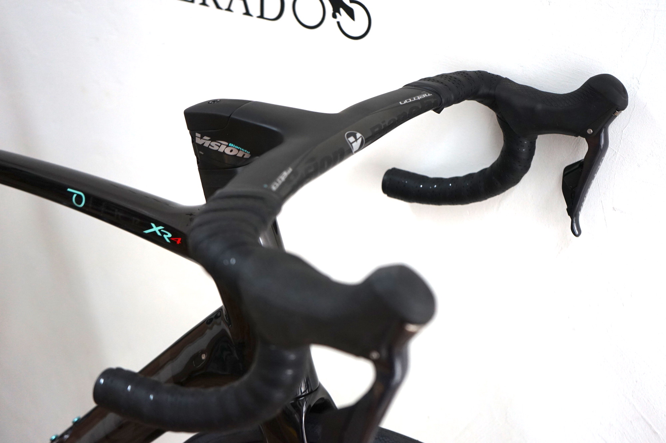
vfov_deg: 29.2
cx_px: 333
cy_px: 222
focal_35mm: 46
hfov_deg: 42.8
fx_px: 850
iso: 1250
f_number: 4.5
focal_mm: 46
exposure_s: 1/160
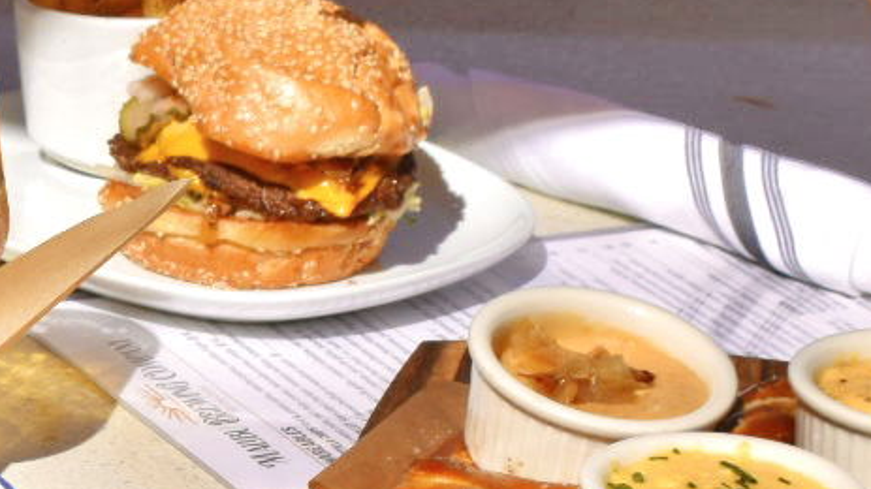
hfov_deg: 10.2
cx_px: -111
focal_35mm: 209
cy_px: 720
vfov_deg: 5.7
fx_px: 4825
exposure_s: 1/1000
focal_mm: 38
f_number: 9
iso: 200
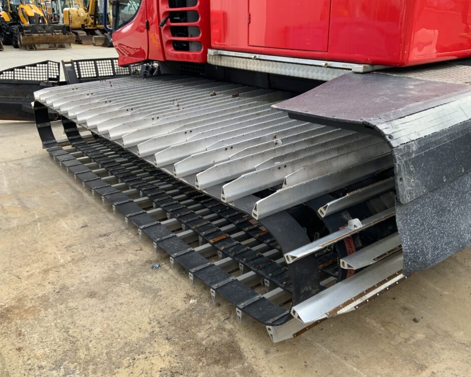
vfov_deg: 47.1
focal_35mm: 31
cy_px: 189
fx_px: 432
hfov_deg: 57.2
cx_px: 240
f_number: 1.8
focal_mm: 3
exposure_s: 1/122
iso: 20
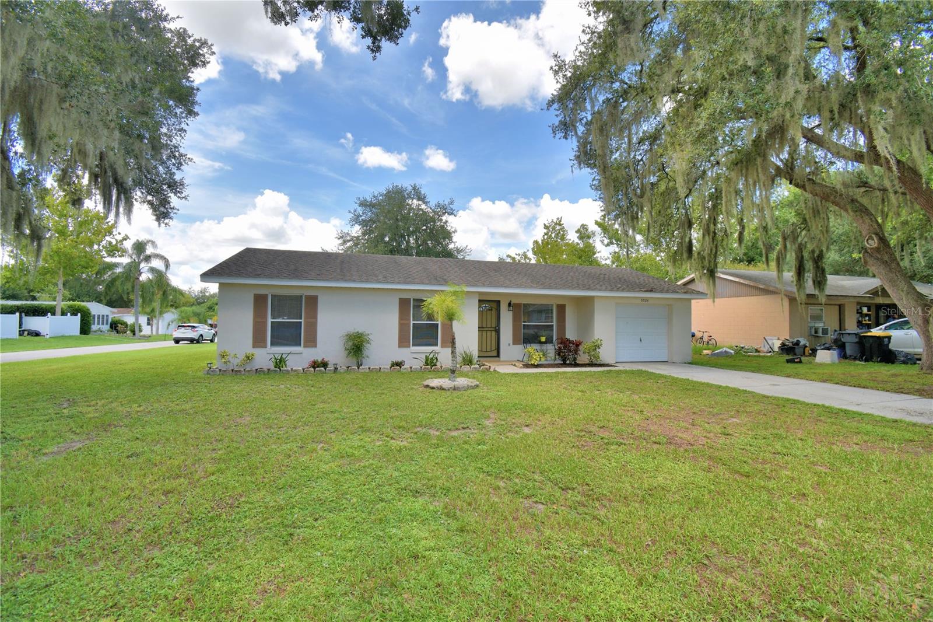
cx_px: 466
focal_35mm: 15
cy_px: 311
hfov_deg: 100.4
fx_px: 389
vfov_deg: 77.3
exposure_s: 1/250
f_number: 6.3
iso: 100
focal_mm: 10
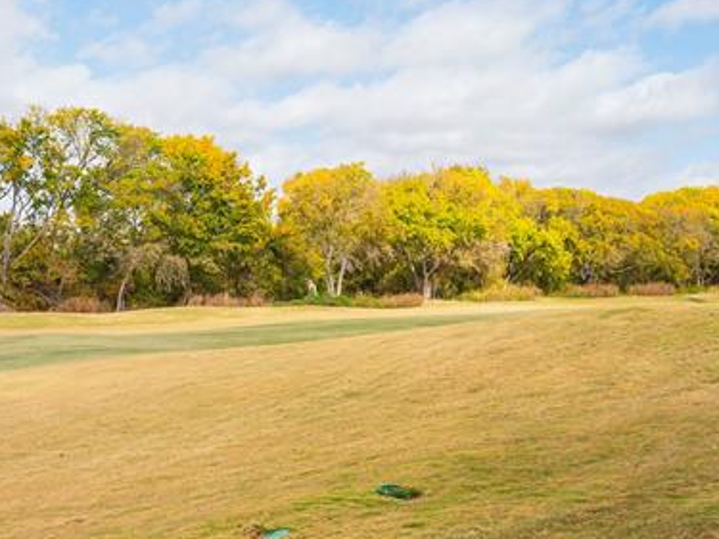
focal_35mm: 42
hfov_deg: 43.4
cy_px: 229
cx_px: 535
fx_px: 872
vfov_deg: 34.3
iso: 100
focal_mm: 16
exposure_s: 1/200
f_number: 7.1
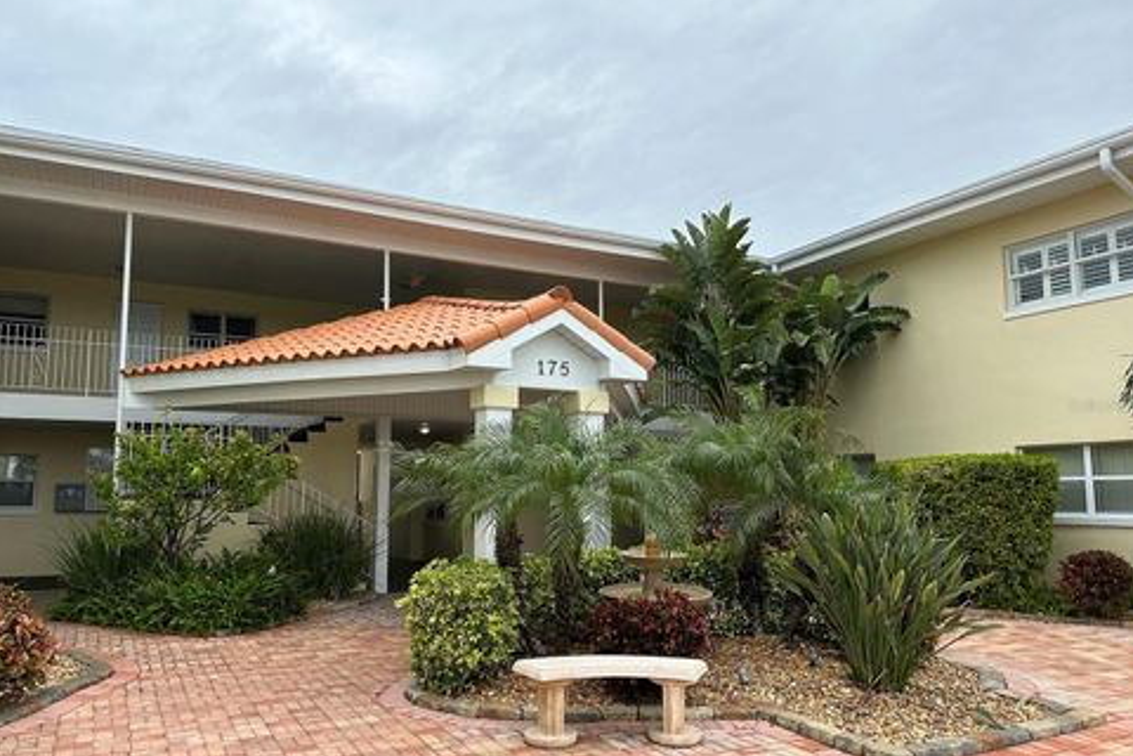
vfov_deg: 49.5
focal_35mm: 26
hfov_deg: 69.4
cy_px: 405
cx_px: 548
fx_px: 818
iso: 80
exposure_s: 1/2110
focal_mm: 6.86
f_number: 1.78
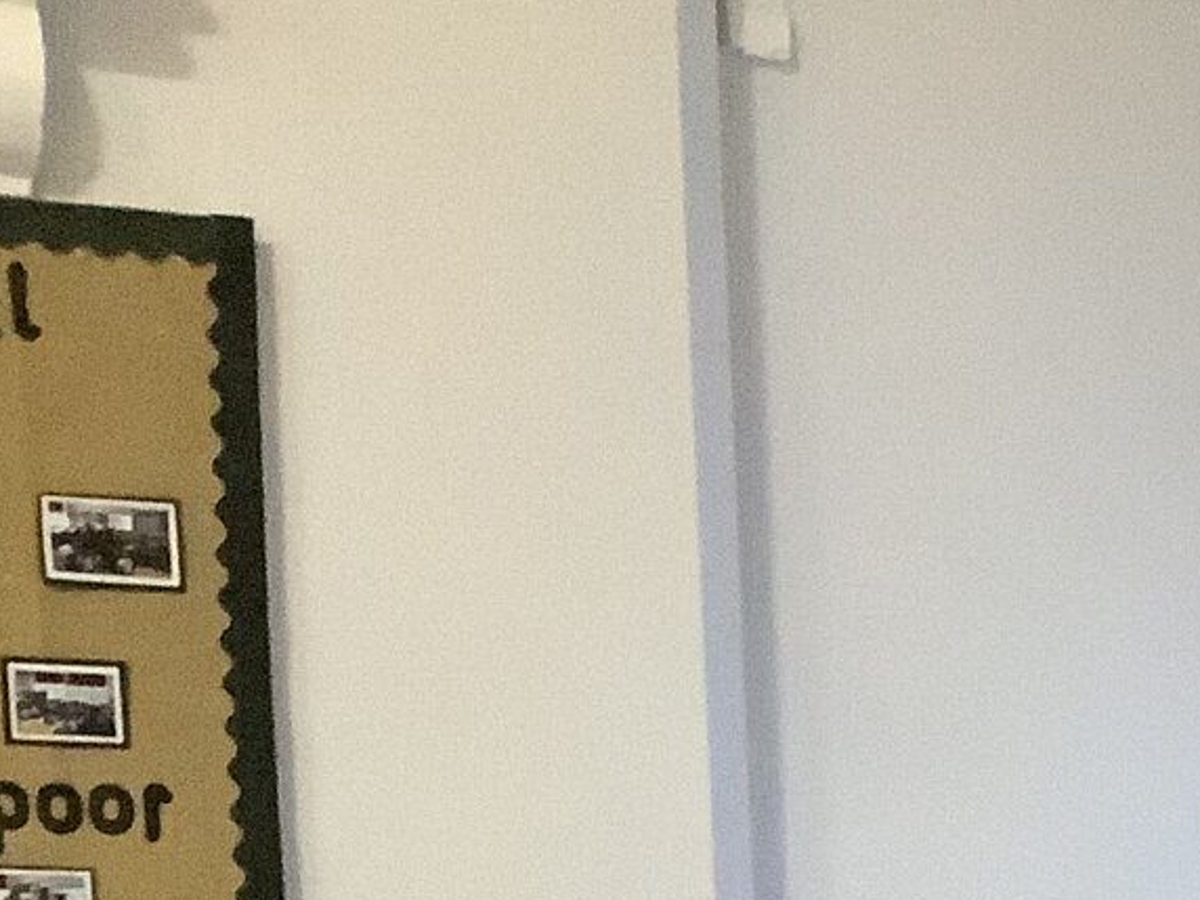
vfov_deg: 12.3
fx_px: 3848
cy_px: 1599
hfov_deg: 15.6
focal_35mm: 111
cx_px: 2035
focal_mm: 3.3
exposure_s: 1/17
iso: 640
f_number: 2.4
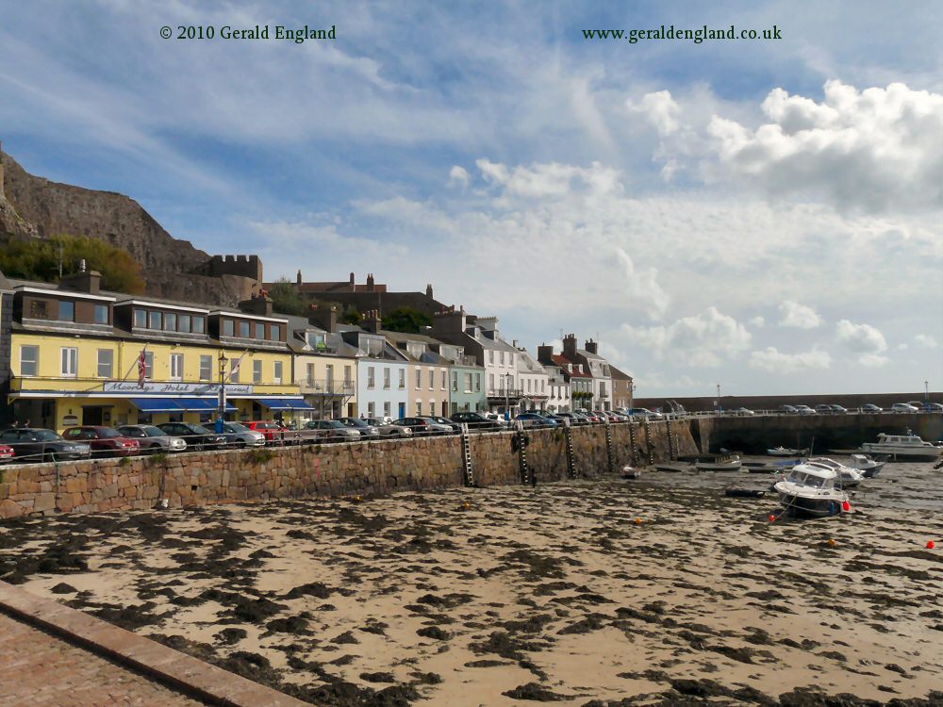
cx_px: 472
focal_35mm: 28
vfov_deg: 49.7
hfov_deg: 63.4
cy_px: 354
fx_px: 763
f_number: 8
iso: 100
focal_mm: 4.6
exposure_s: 1/640
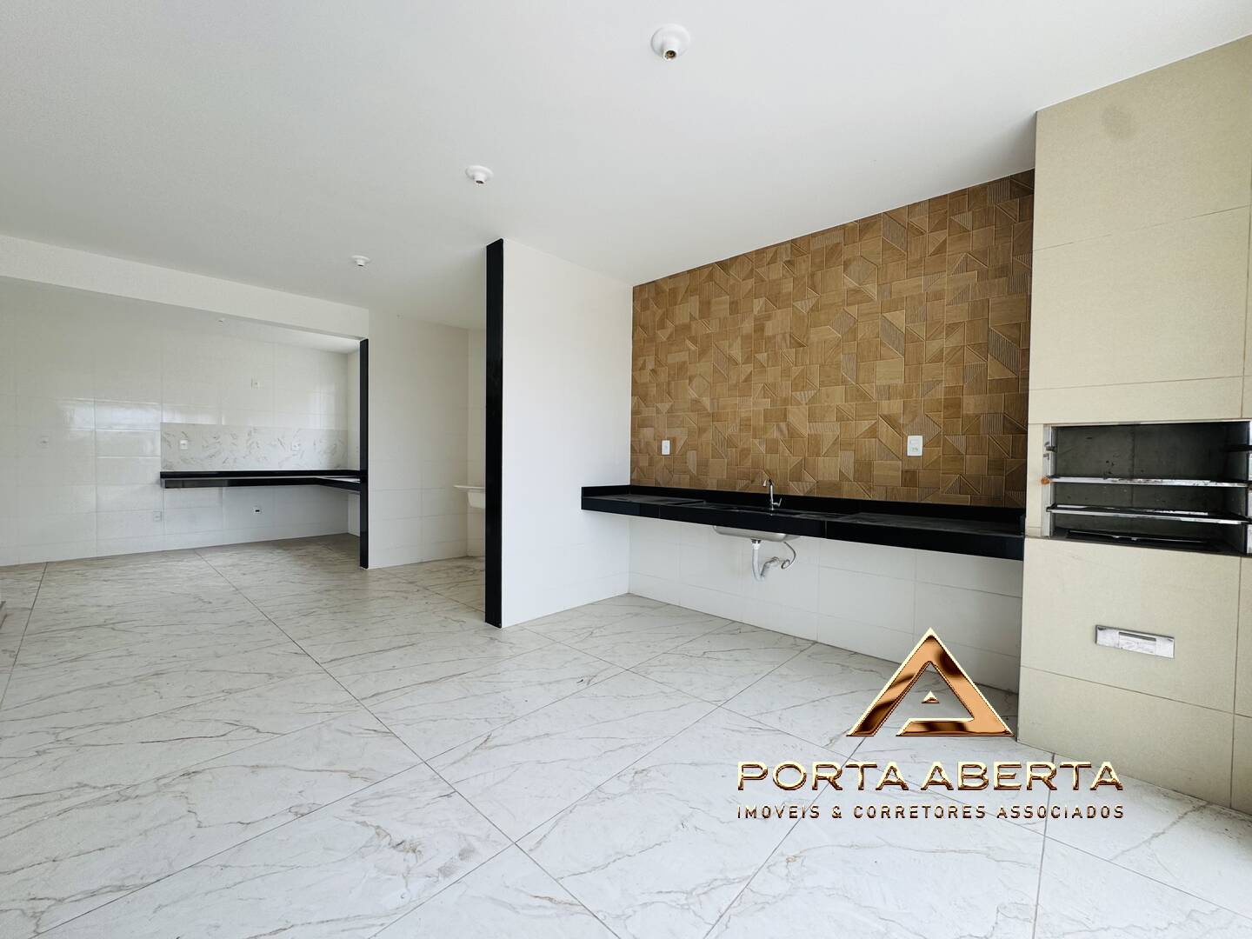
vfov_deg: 85.7
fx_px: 506
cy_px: 470
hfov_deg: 102.1
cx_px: 626
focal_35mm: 14
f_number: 2.2
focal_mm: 2.22
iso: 40
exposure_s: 1/183
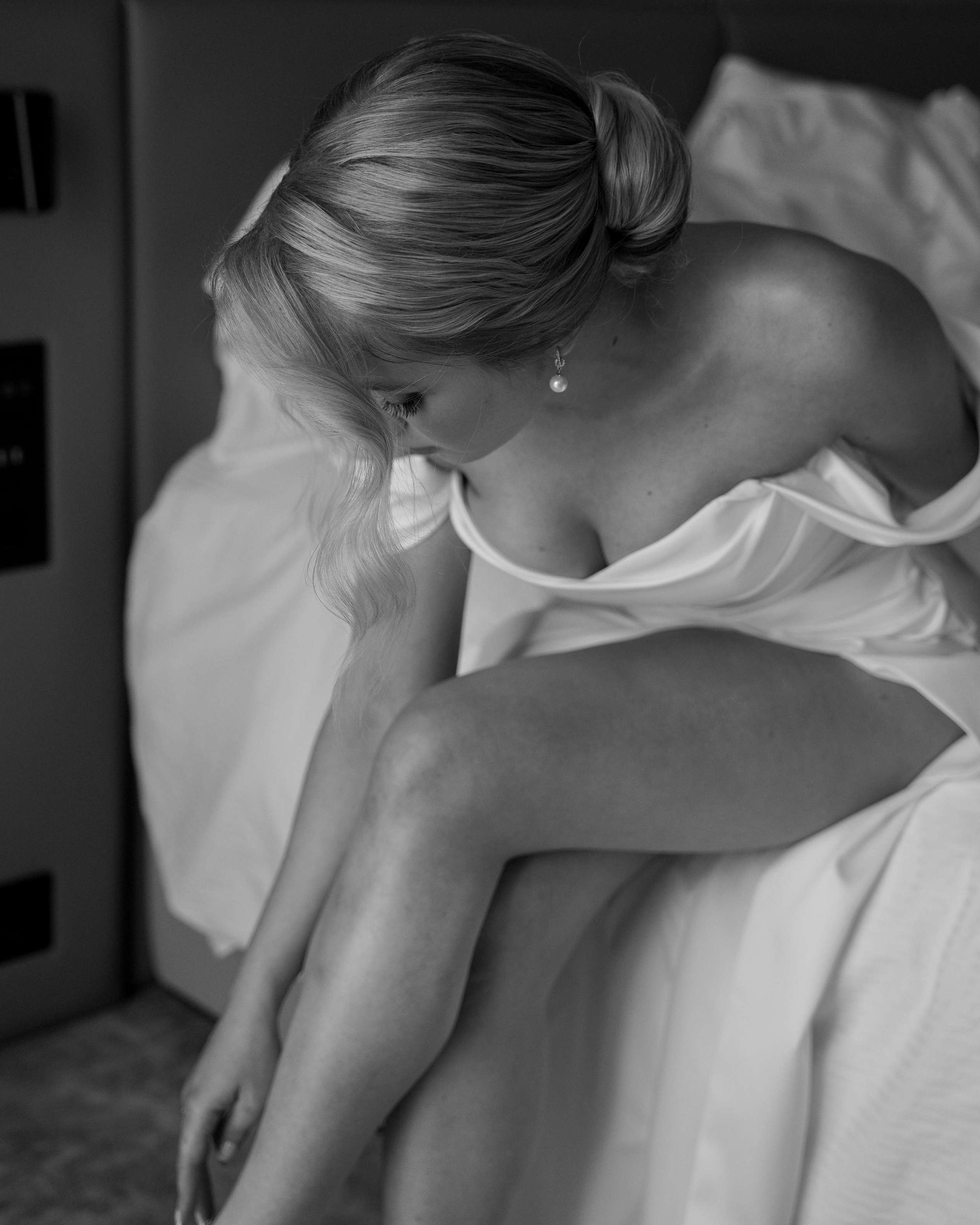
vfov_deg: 36.6
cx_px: 488
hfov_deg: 29.7
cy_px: 522
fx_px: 1849
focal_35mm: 51
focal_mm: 45
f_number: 2.8
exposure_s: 1/500
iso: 640
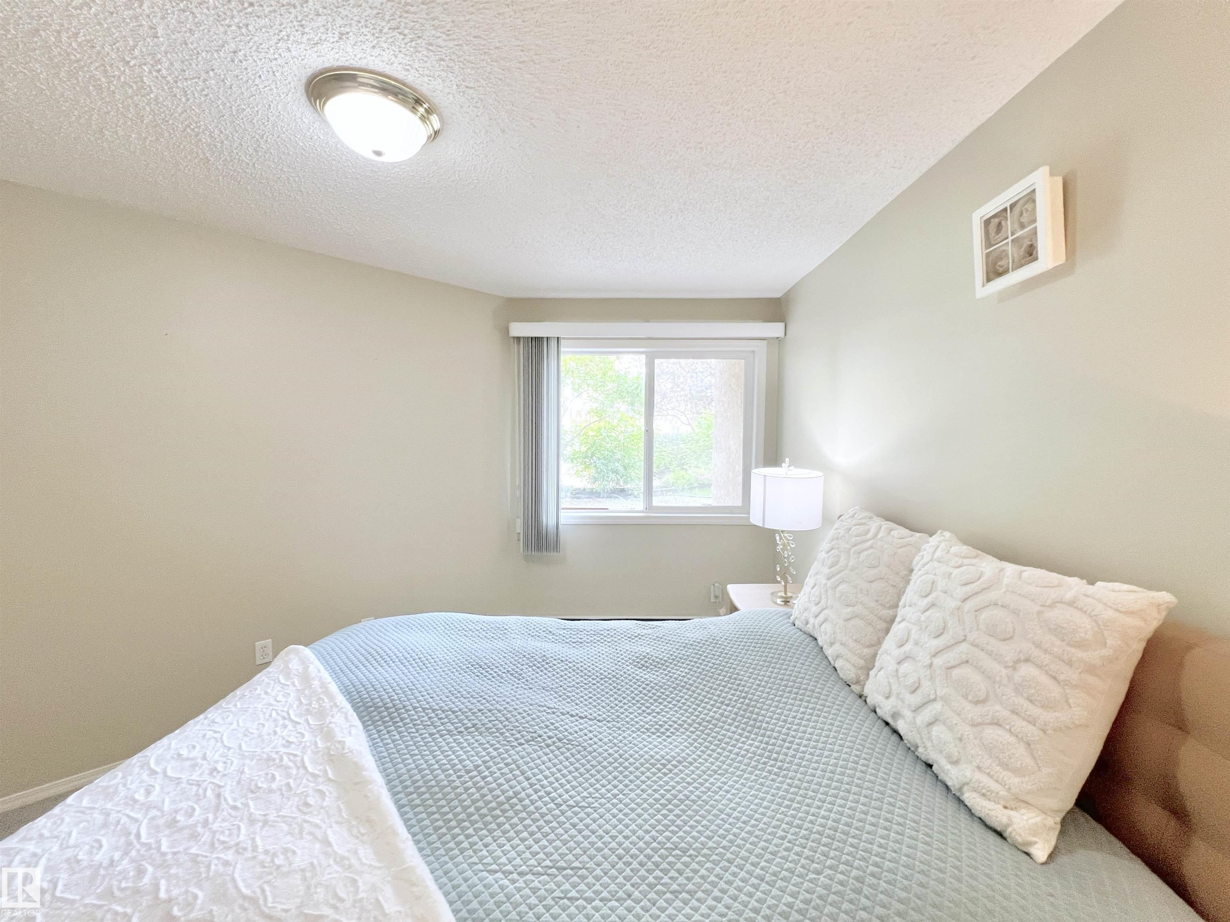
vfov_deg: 89.9
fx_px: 462
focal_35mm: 13
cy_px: 461
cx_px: 615
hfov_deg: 106.2
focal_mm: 1.57
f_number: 1.8
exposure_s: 1/120
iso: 200
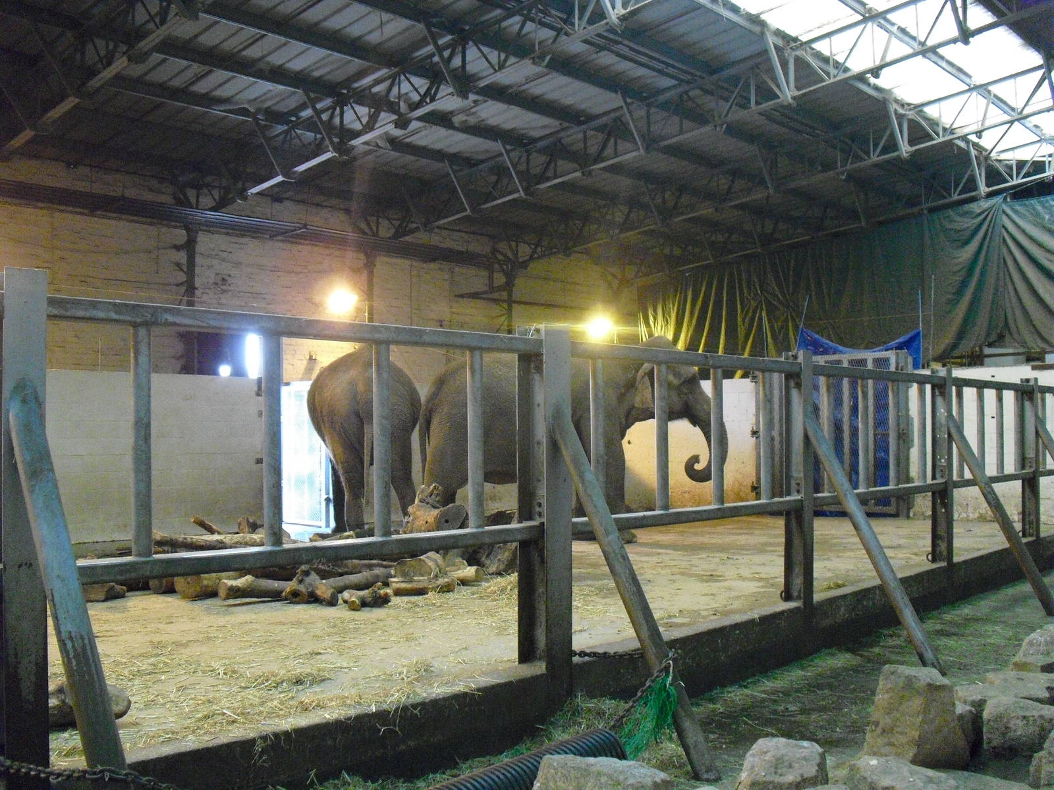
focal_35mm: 36
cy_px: 395
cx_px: 527
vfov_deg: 39.7
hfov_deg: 51.4
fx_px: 1096
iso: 800
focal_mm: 6.3
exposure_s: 1/50
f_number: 3.1
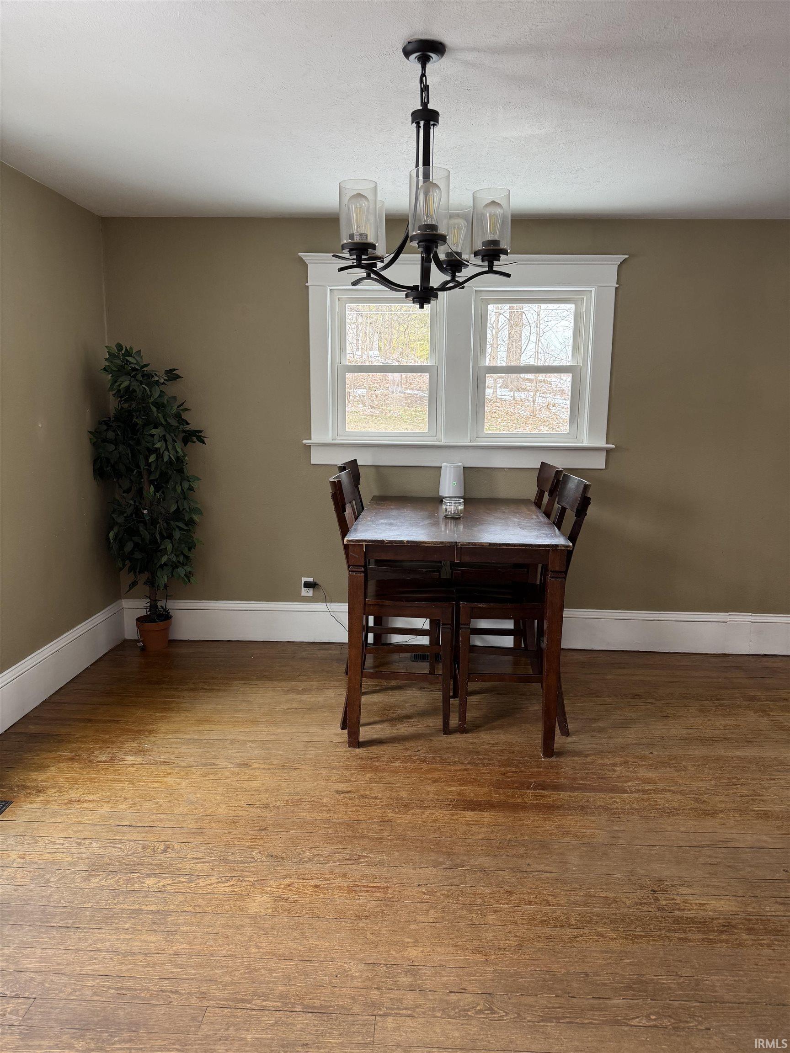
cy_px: 526
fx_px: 730
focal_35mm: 24
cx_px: 395
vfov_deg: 71.6
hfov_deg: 56.8
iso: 125
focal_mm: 6.76
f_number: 1.78
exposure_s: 1/60
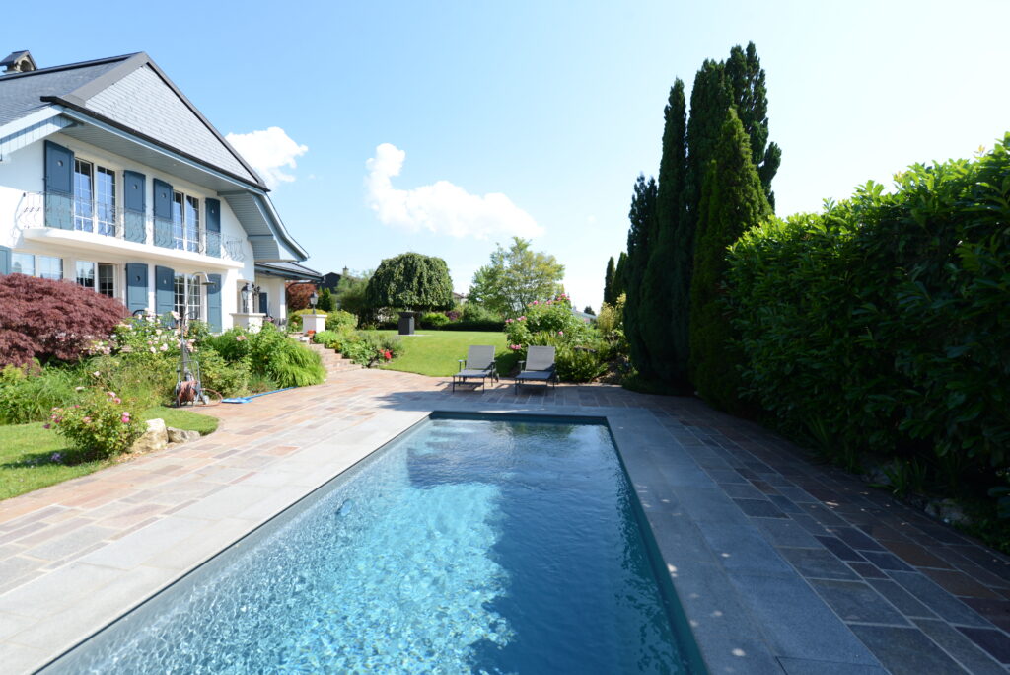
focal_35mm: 15
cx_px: 505
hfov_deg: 100.4
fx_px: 421
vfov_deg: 77.4
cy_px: 338
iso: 100
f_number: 7.1
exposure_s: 1/200
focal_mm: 15
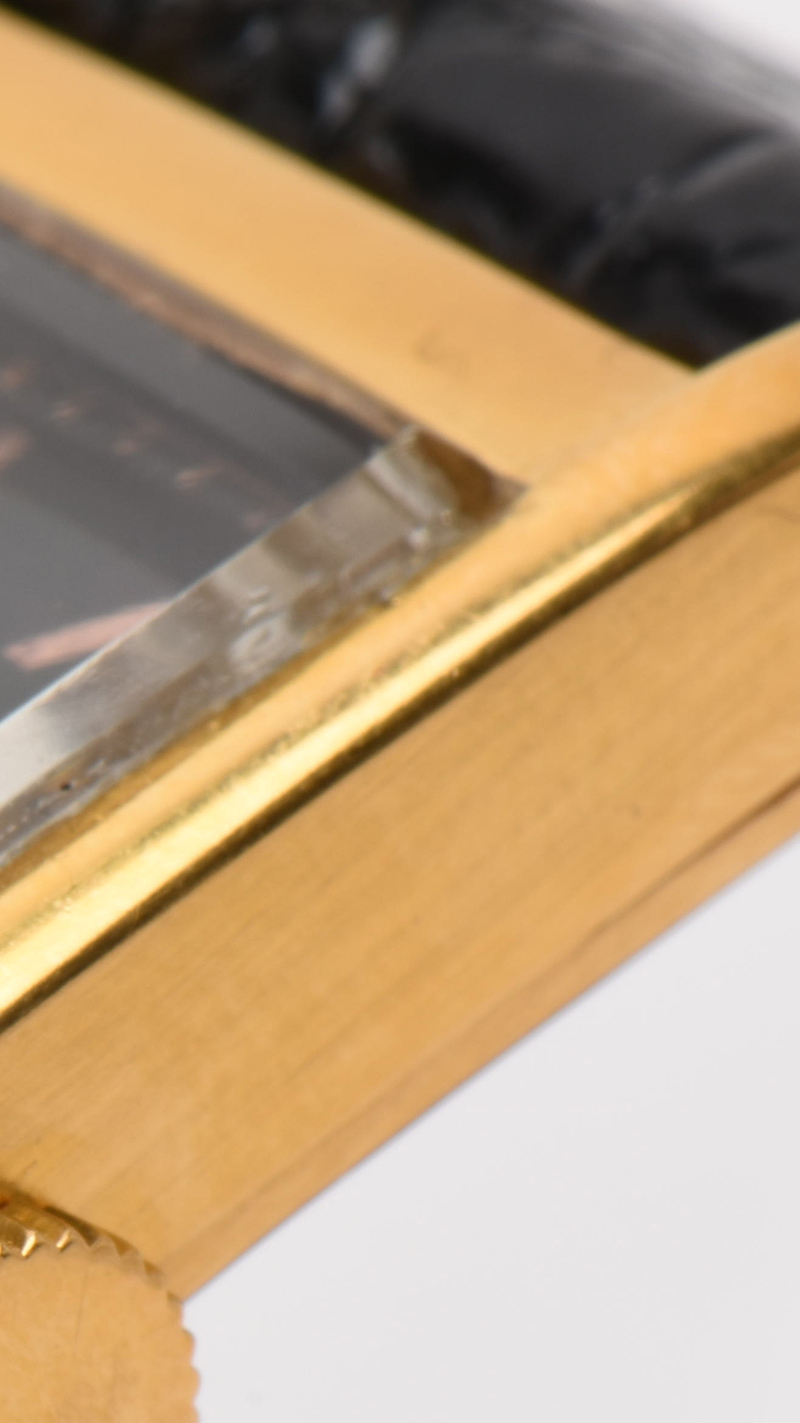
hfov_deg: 3.5
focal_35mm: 342
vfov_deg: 6.3
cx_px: -92
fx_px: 12909
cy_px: 1112
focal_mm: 85
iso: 100
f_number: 22
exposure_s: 1/100
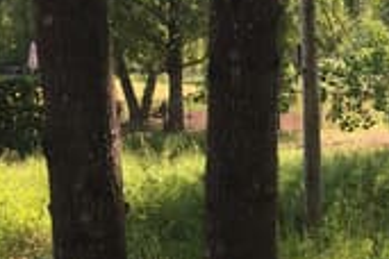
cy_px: 69
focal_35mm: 74
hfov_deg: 26.5
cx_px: 348
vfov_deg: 18.3
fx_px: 800
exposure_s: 1/427
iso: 25
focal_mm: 4.15
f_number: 2.2
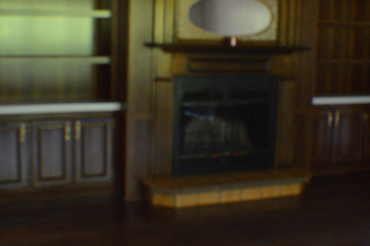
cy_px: 90
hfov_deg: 28.5
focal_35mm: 71
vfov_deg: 19.2
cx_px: 221
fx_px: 727
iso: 3200
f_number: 4.5
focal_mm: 29
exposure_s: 1/80
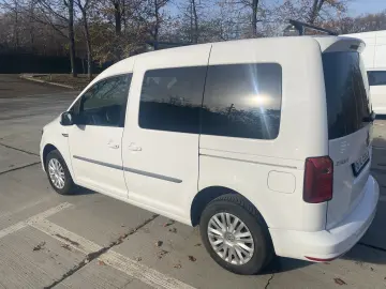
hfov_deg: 67.3
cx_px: 193
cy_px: 144
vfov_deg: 53.1
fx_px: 290
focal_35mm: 26
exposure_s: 1/4808
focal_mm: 4.25
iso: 32
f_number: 1.8
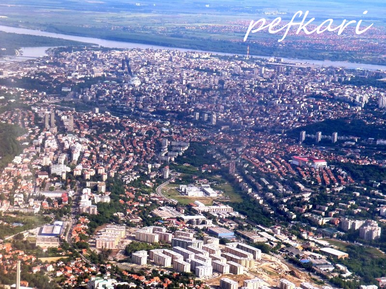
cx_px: 193
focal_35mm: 102
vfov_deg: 14.5
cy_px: 144
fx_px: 1137
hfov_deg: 19.3
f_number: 5.1
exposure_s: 1/200
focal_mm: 18.2
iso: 80
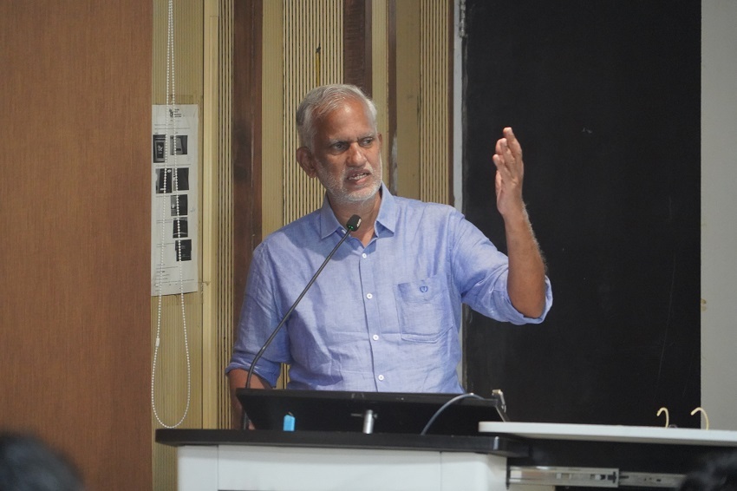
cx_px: 368
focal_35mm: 240
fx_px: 4911
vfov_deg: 5.7
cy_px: 246
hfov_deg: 8.6
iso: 12800
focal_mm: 240
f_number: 6.3
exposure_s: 1/60
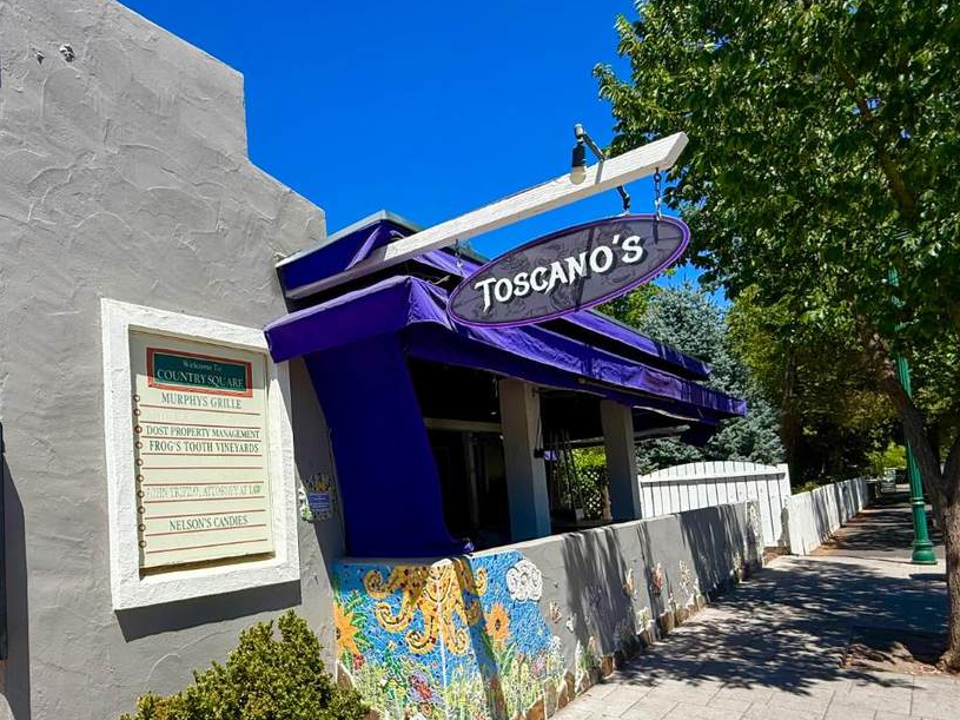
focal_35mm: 22
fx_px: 610
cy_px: 465
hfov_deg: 74.0
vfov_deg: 60.0
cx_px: 319
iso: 50
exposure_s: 1/1848
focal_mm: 2.22
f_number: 2.2
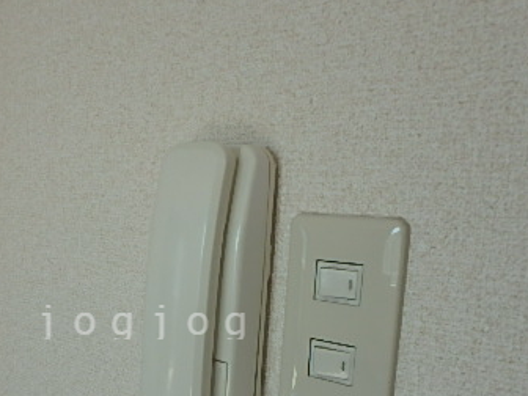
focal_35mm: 40
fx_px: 610
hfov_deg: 45.5
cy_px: 321
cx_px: 146
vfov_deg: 34.8
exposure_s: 1/125
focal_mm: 3.7
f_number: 3.5
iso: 125
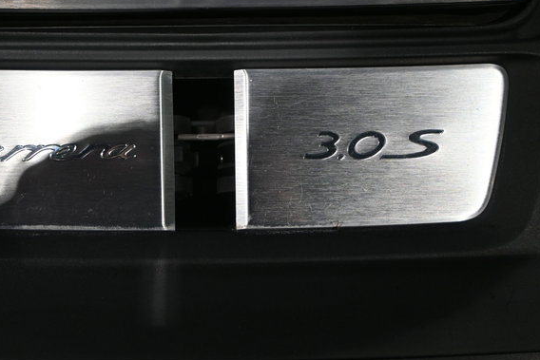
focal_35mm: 51
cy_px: 123
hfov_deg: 38.6
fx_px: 760
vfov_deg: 26.5
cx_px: 178
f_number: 4.2
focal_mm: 25
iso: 400
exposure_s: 1/200
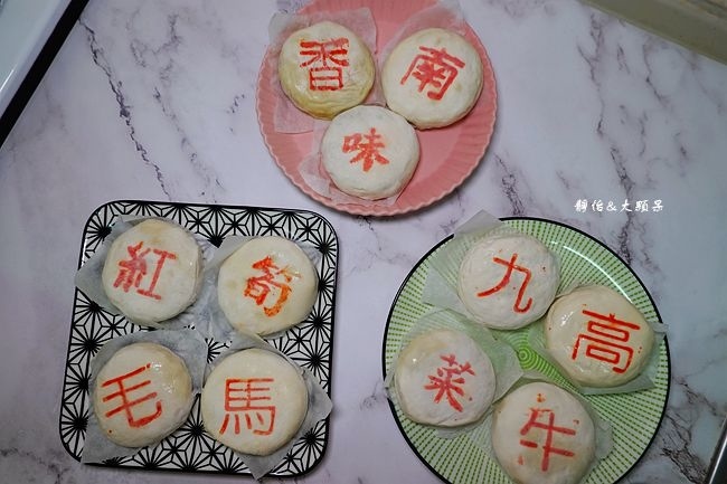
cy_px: 242
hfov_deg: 73.8
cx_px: 364
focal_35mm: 24
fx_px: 485
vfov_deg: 53.1
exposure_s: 1/40
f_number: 2.8
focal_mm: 9
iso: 125
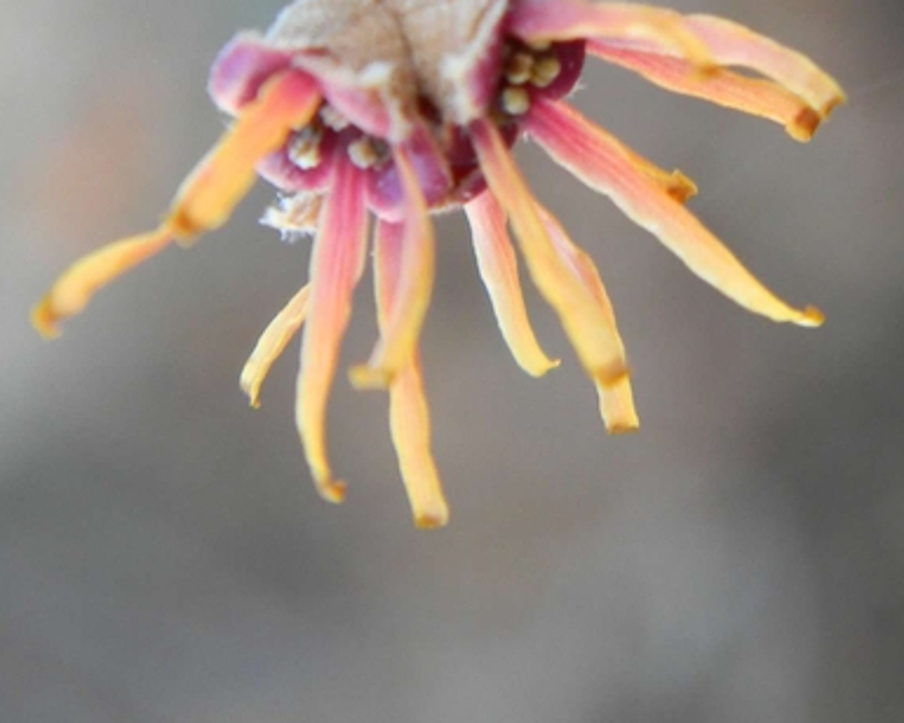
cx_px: 751
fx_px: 4308
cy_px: -40
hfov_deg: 11.9
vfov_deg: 9.5
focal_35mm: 161
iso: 134
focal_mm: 15.1
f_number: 4.5
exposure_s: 1/30
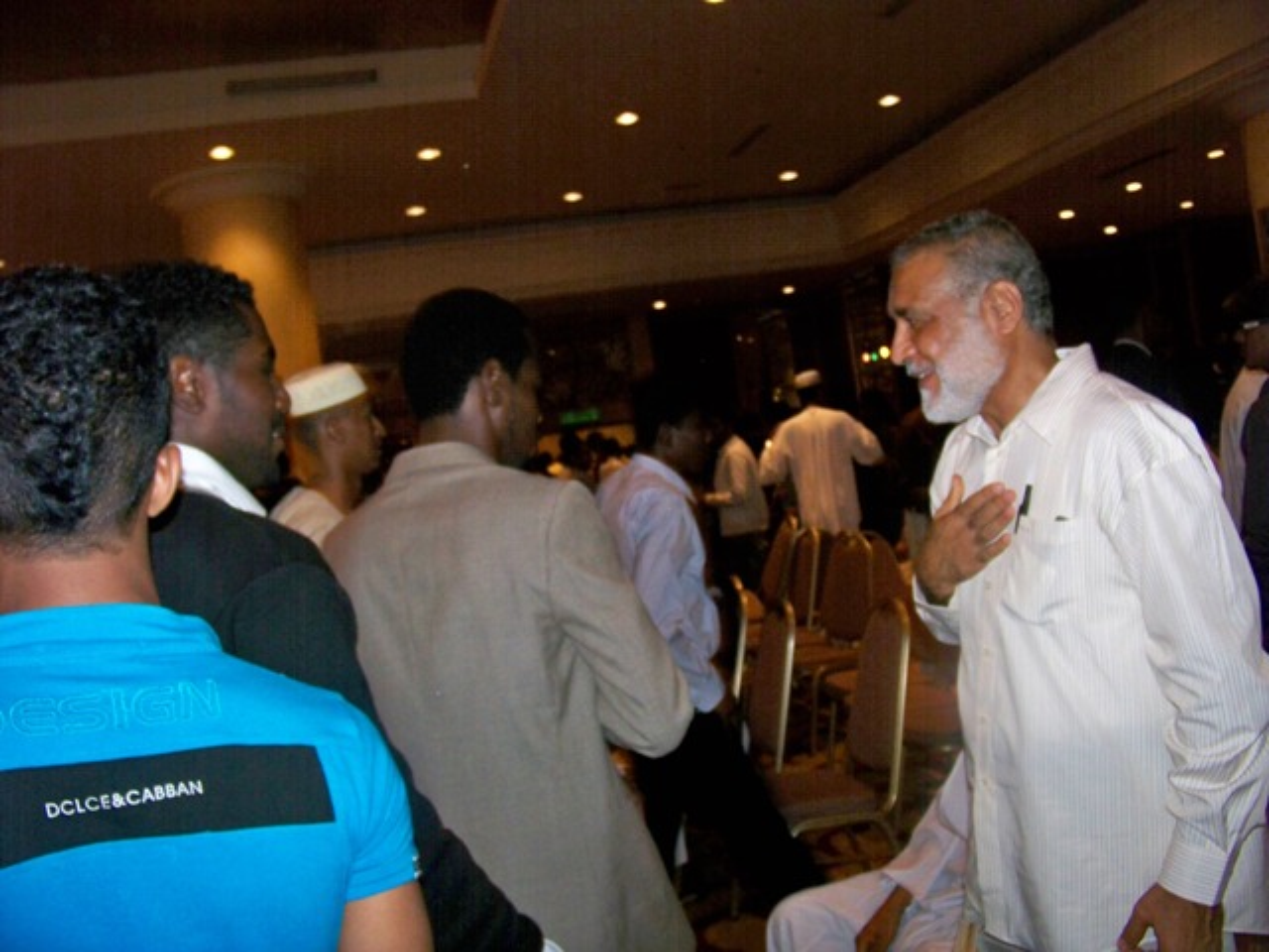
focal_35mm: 33
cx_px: 634
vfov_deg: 42.9
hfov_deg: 55.4
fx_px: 1210
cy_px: 476
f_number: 2.8
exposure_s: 1/30
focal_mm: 5.85
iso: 200
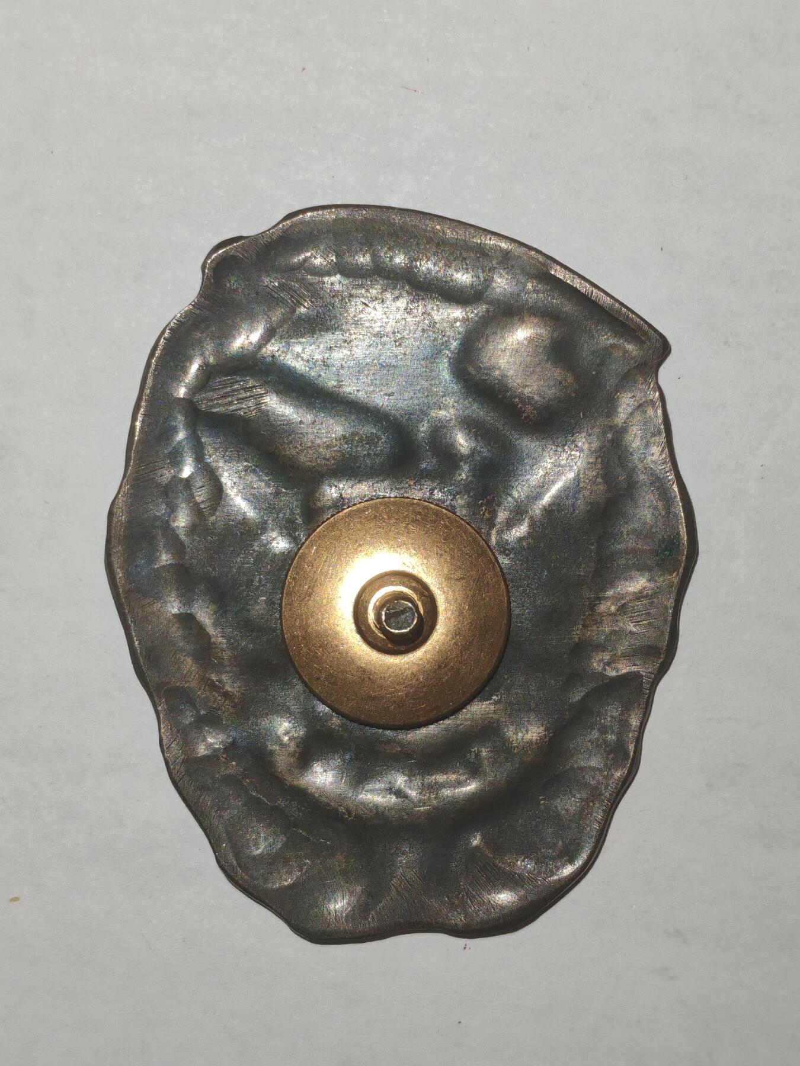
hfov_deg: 21.6
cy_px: 533
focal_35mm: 68
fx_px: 2095
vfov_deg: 28.6
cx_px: 400
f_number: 1.95
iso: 200
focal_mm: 5.52
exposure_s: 1/100
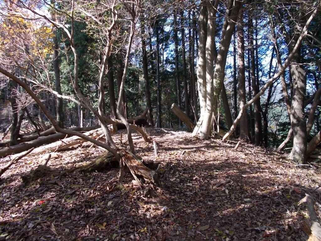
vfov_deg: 53.1
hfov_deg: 67.3
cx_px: 160
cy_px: 120
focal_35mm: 26
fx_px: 241
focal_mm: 4.6
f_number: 3.2
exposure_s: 1/125
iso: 80
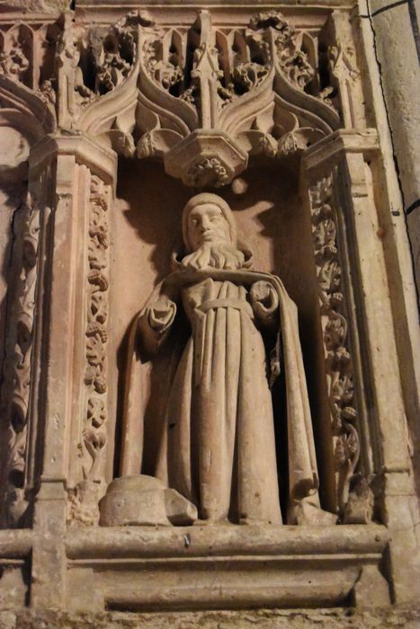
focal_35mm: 78
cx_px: 210
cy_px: 314
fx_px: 1364
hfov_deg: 17.5
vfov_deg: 26.0
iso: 12800
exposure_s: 1/40
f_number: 5.6
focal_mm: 52
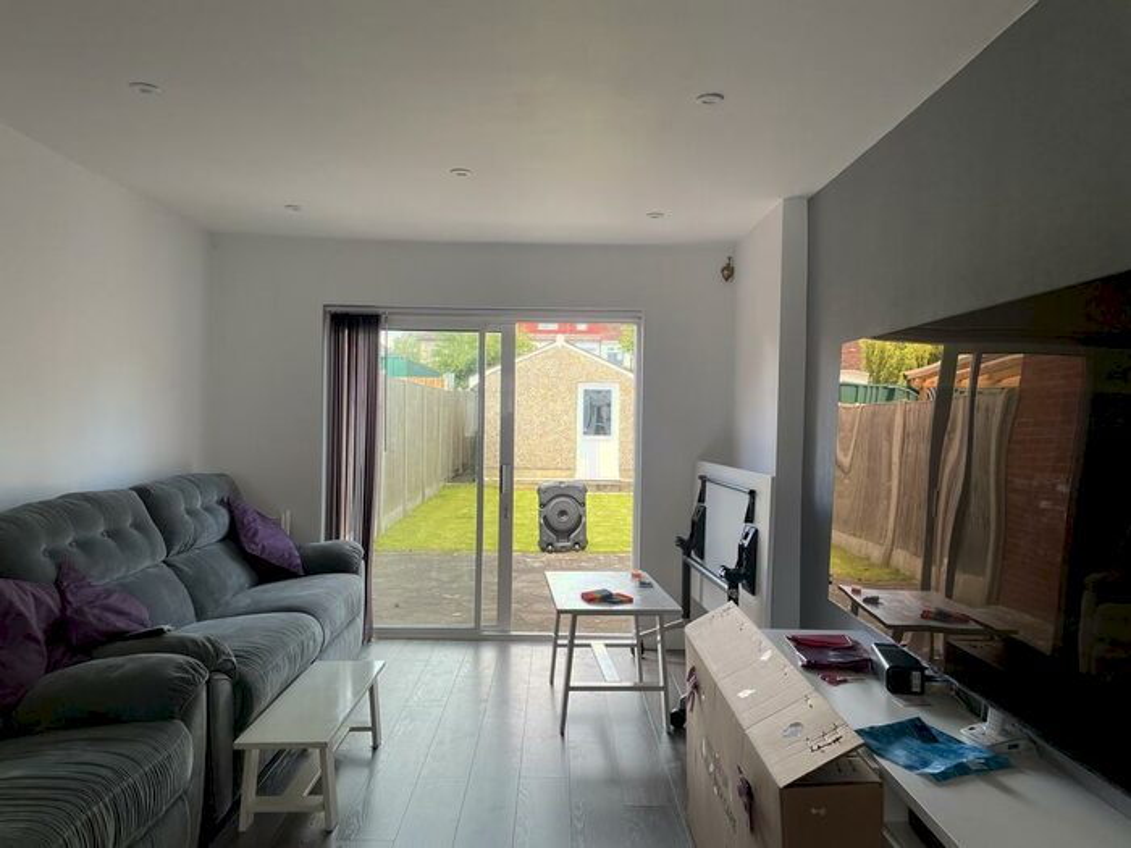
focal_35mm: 26
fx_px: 849
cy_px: 424
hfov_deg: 67.3
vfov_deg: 53.1
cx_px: 566
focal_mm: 4.2
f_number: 1.6
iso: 40
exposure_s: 1/121
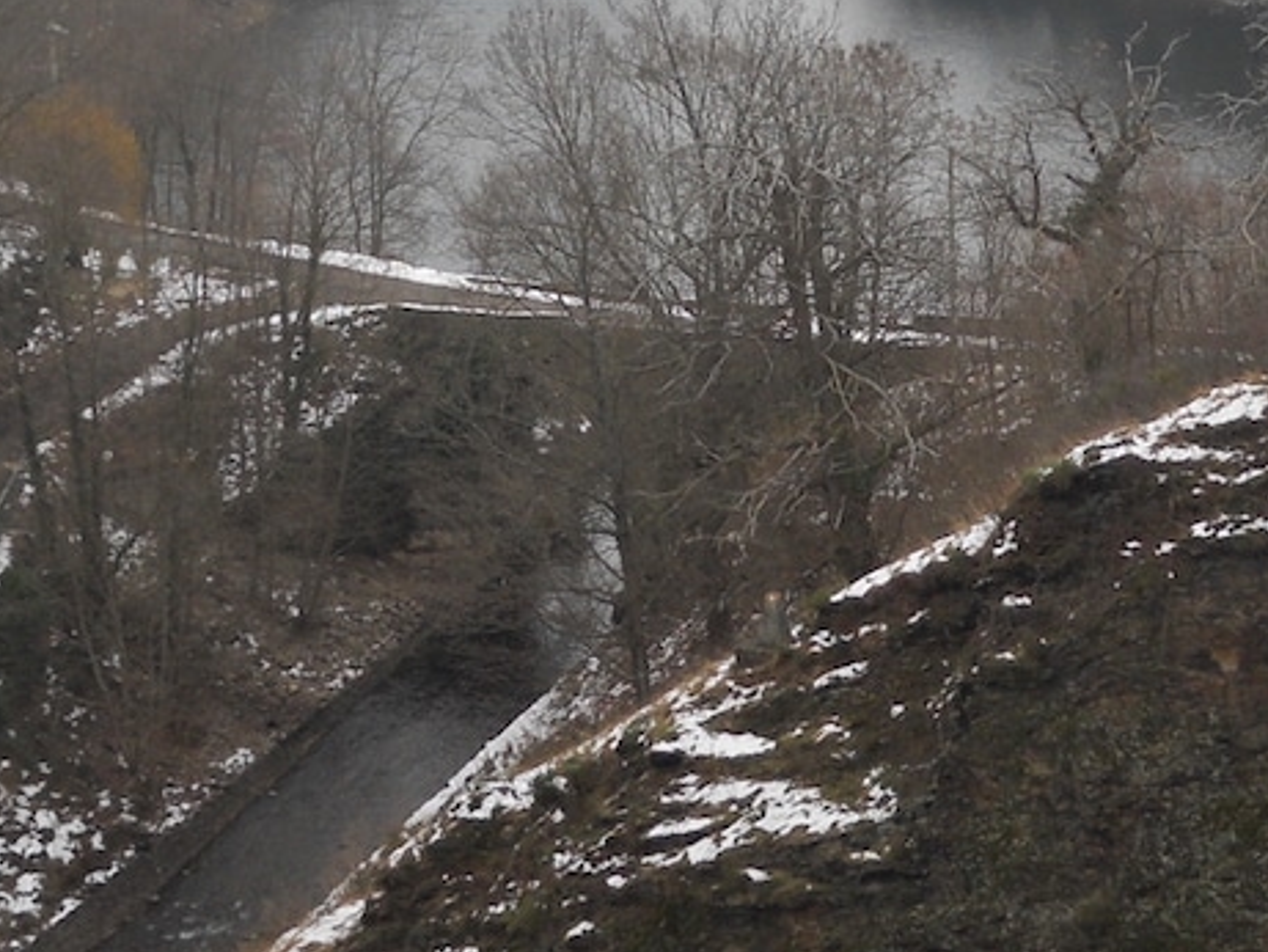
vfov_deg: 14.1
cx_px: 802
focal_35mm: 104
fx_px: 3811
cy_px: 83
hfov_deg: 18.9
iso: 80
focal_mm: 6.4
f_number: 3
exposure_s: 1/250
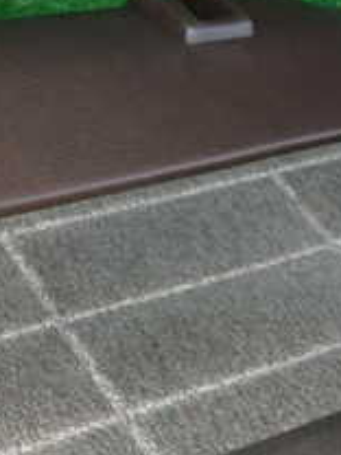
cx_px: 83
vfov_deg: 26.0
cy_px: 424
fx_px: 946
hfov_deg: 20.3
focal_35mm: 72
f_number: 5.6
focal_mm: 4.5
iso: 250
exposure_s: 1/30
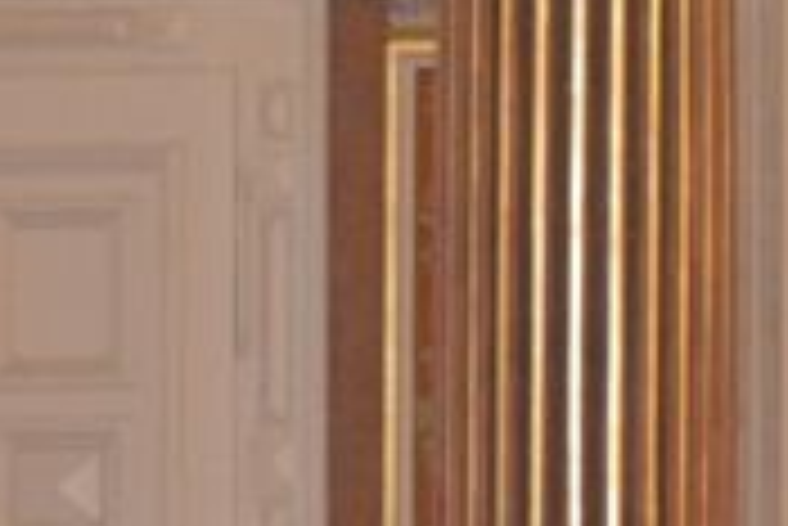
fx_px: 8828
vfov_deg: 3.4
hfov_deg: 5.0
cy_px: 654
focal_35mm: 403
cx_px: 1644
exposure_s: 1/60
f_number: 5.6
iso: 1600
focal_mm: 46
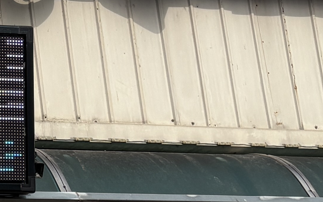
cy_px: 244
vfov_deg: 9.0
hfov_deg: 13.1
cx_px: -260
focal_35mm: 144
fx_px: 1268
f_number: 1.6
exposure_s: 1/3831
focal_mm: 5.96
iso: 50
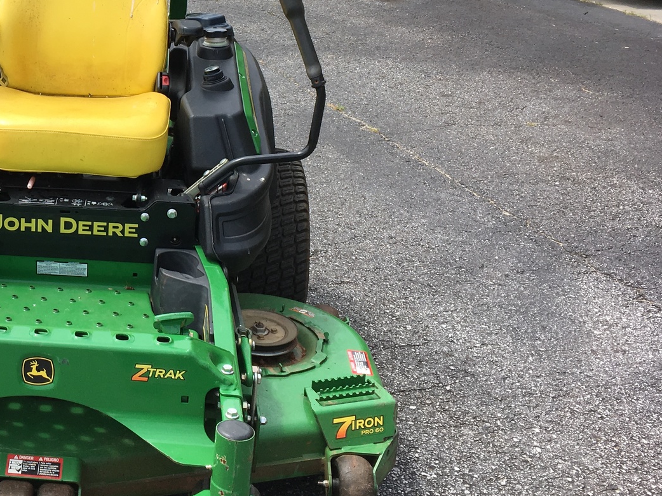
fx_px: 1090
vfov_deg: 25.3
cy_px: 108
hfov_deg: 31.8
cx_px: 39
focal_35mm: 57
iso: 25
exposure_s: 1/974
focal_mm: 4.15
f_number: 2.2
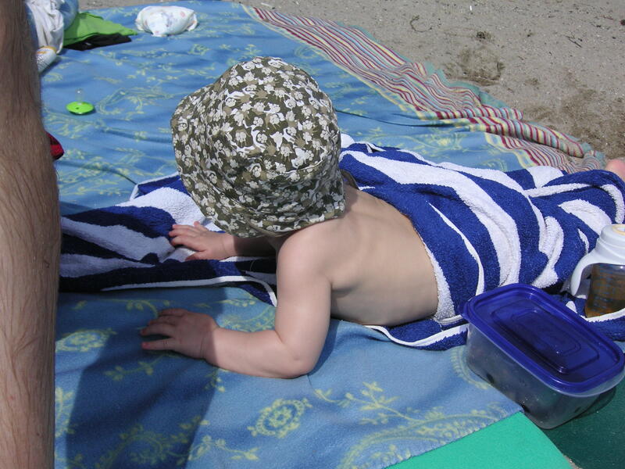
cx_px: 312
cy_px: 234
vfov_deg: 30.9
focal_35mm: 47
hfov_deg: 40.4
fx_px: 849
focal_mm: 7.8
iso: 50
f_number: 8
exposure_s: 1/250
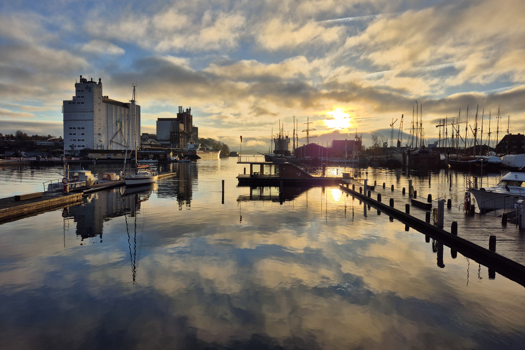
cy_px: 163
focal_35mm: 24
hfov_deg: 73.7
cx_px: 263
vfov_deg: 53.1
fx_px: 350
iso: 25
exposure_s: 1/5360
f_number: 1.8
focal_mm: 5.4
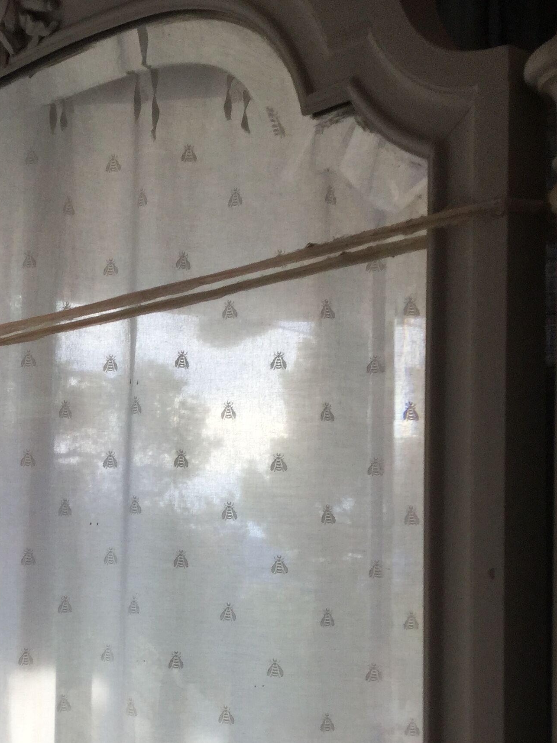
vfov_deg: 32.4
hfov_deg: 24.1
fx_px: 1266
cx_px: 48
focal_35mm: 59
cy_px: 498
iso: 32
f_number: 2.4
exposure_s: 1/100
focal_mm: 3.3
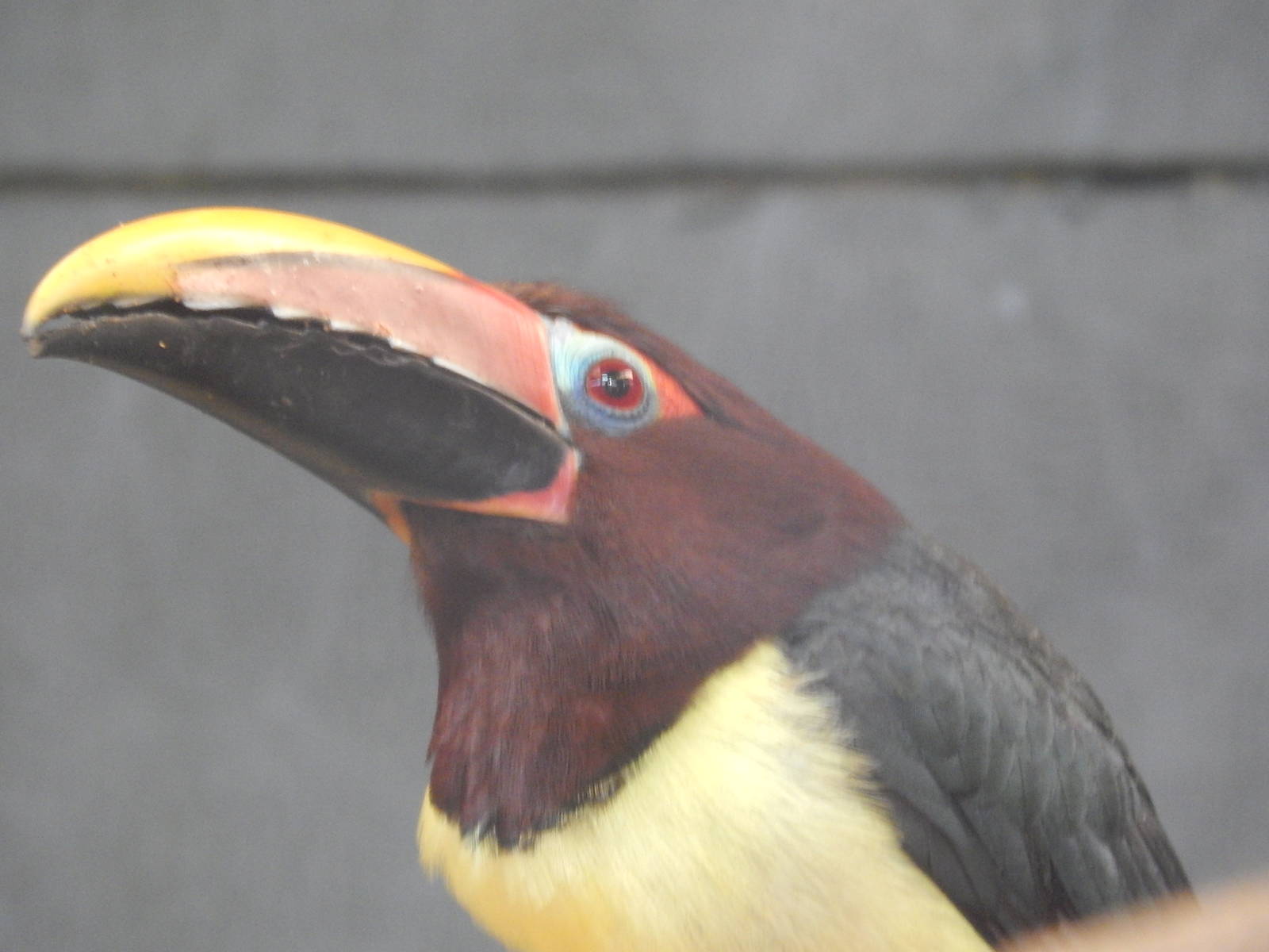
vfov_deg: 2.5
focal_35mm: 603
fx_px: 22106
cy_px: 476
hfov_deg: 3.3
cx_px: 634
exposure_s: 1/20
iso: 800
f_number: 5.8
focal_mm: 107.1
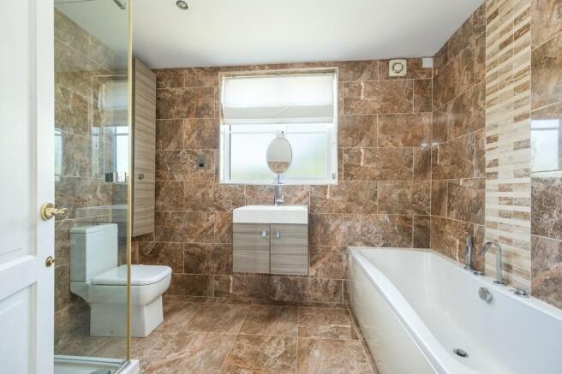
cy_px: 187
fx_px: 218
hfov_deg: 104.3
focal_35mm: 14
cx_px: 281
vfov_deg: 81.2
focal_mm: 9.6
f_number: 7.1
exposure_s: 1/5
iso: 160
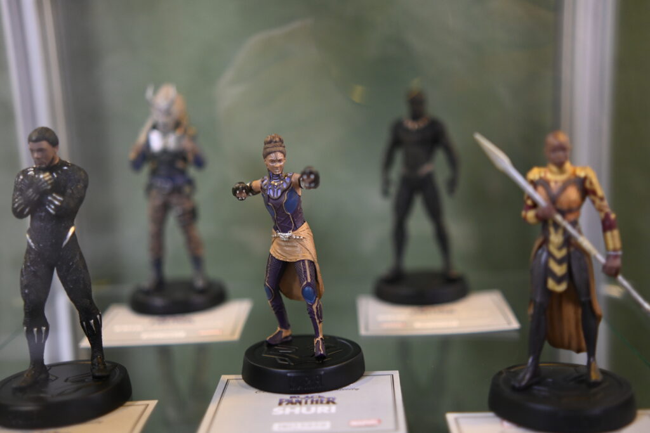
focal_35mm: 50
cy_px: 216
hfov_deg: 40.0
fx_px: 894
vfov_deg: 27.3
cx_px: 325
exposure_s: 1/50
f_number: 1.4
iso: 720
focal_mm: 33
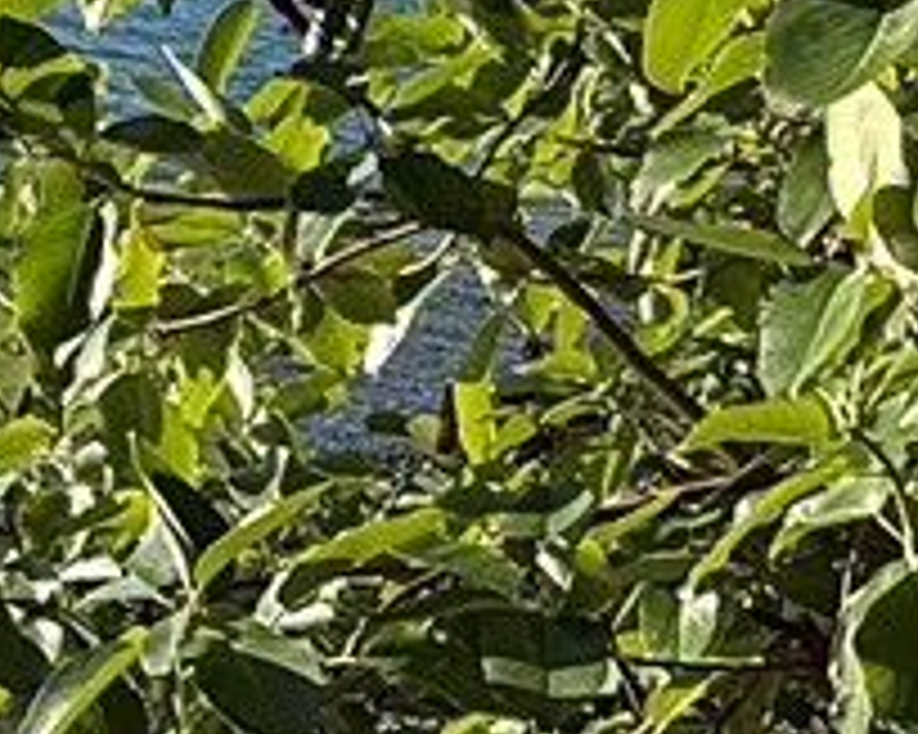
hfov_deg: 17.9
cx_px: 252
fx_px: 2906
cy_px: 54
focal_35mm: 107
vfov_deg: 14.2
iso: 50
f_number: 2.2
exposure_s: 1/1285
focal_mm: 2.22
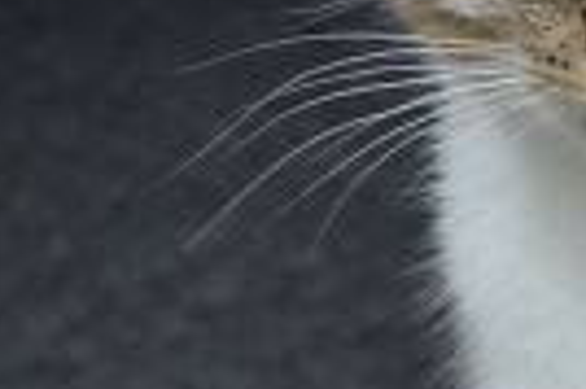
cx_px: 1146
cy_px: 522
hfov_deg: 2.5
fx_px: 13341
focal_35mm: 821
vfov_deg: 1.7
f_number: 5.6
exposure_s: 1/320
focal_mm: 105
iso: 1600
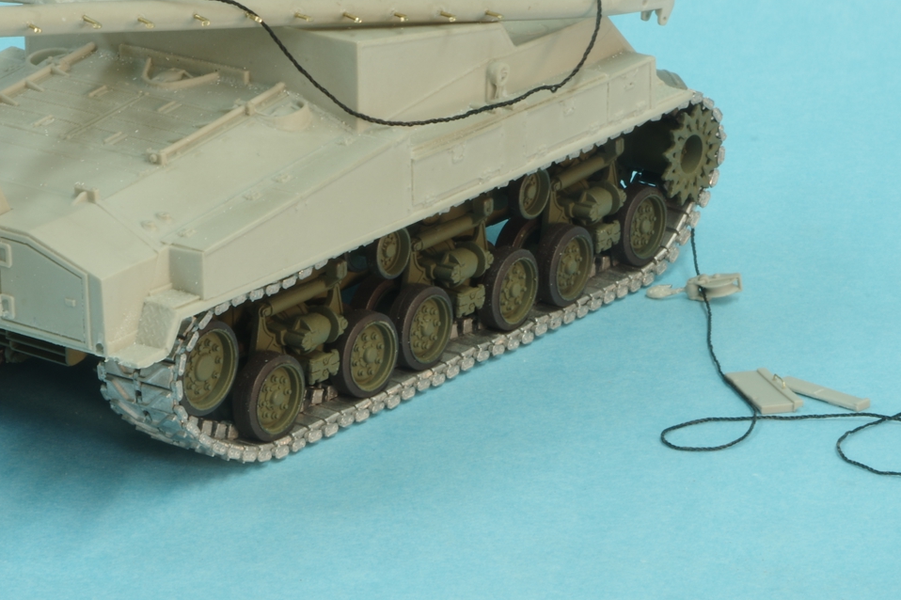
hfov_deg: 11.0
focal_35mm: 187
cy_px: 197
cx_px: 232
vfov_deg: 7.3
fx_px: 4678
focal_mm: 75
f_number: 40
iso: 100
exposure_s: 8
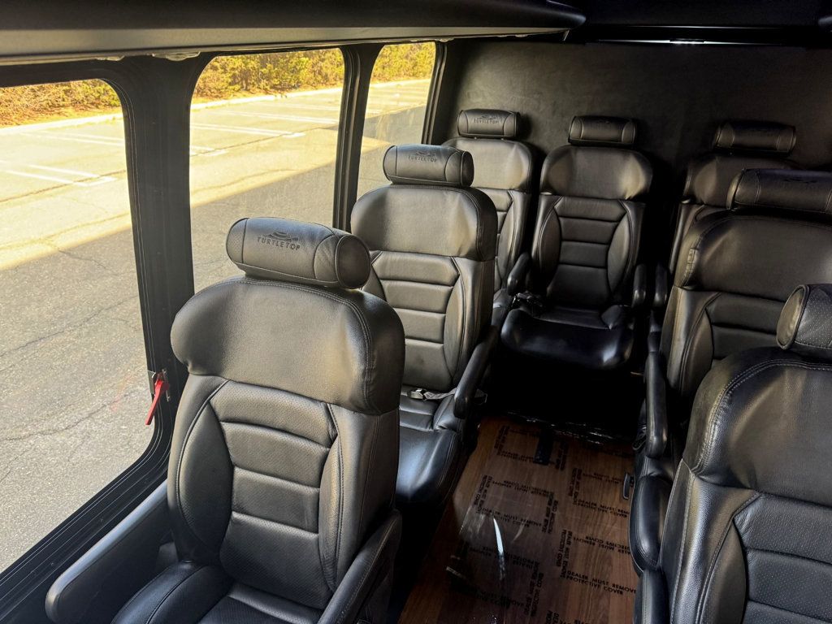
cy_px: 312
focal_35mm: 24
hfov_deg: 71.6
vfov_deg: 56.8
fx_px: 577
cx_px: 416
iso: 200
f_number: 1.78
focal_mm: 6.76
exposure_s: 1/66
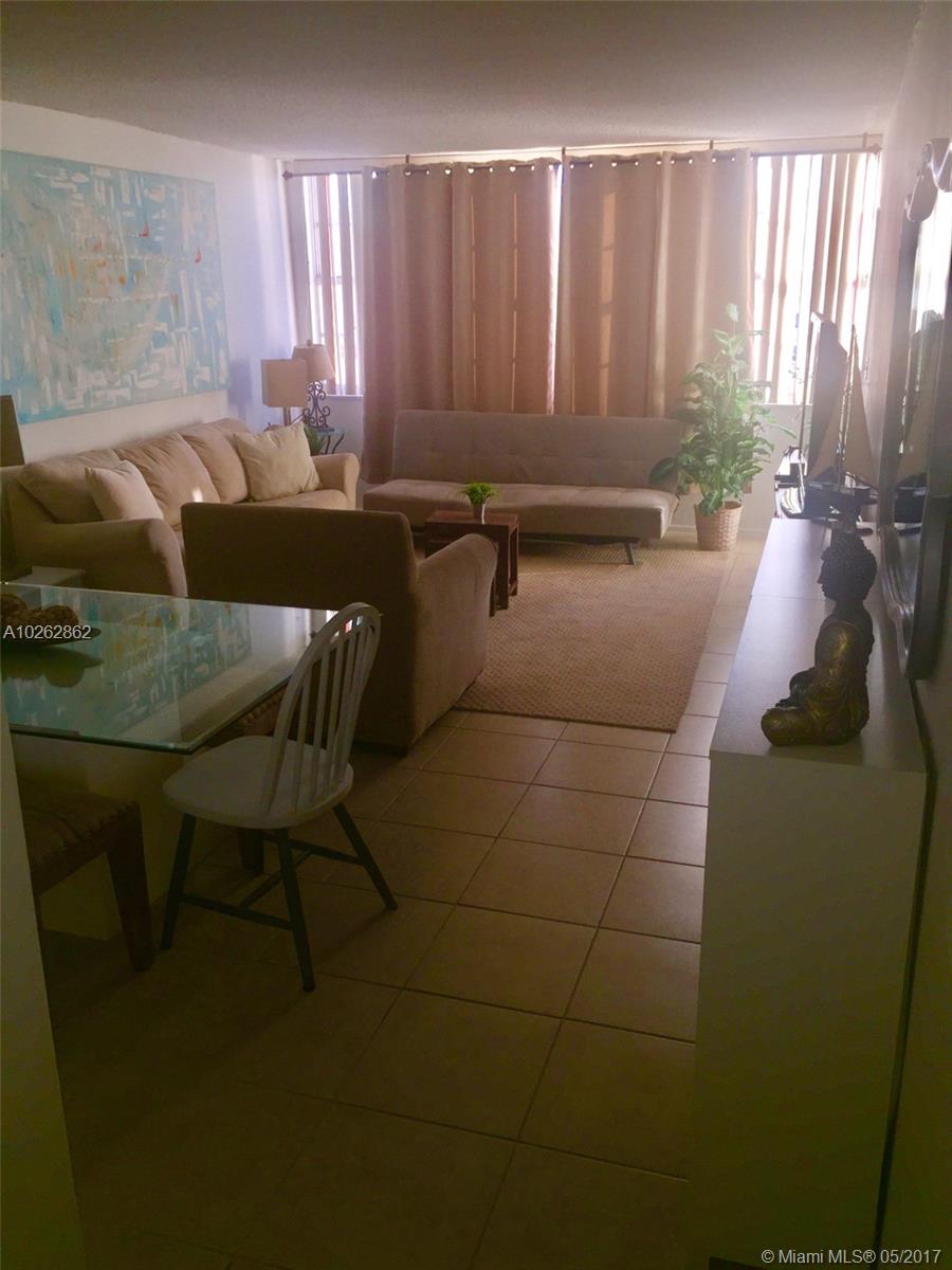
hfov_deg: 48.2
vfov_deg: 61.7
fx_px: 1063
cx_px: 476
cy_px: 635
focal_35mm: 29
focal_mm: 4.15
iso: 32
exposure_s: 1/85
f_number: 2.2
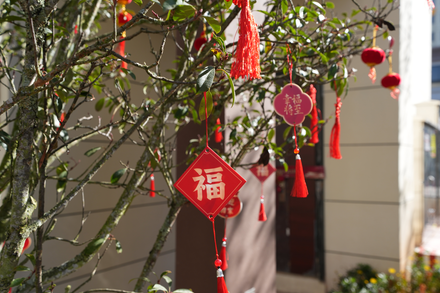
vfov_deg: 36.9
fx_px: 440
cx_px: 223
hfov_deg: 53.1
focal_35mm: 36
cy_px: 150
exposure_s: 1/400
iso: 200
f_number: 5
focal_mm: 35
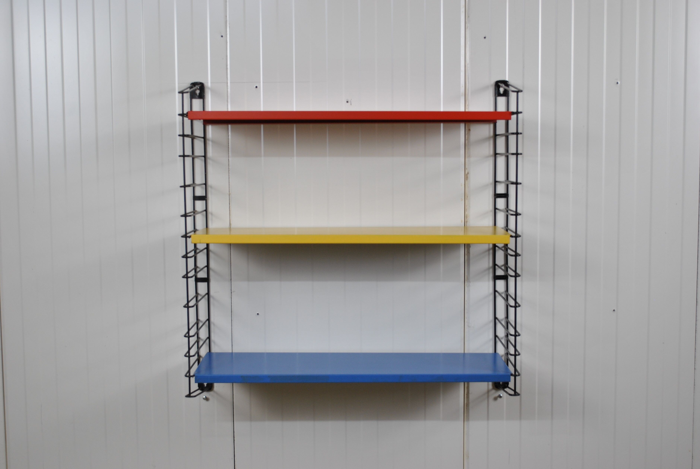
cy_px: 234
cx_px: 350
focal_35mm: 48
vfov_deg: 28.2
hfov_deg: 41.1
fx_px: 935
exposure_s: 1/25
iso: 200
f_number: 4.8
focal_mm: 32
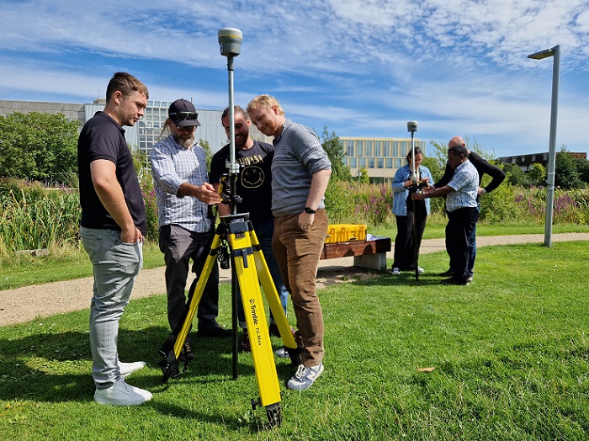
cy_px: 220
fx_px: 391
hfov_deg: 74.0
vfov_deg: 58.8
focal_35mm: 23
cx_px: 294
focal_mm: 5.4
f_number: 1.8
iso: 50
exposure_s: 1/2768
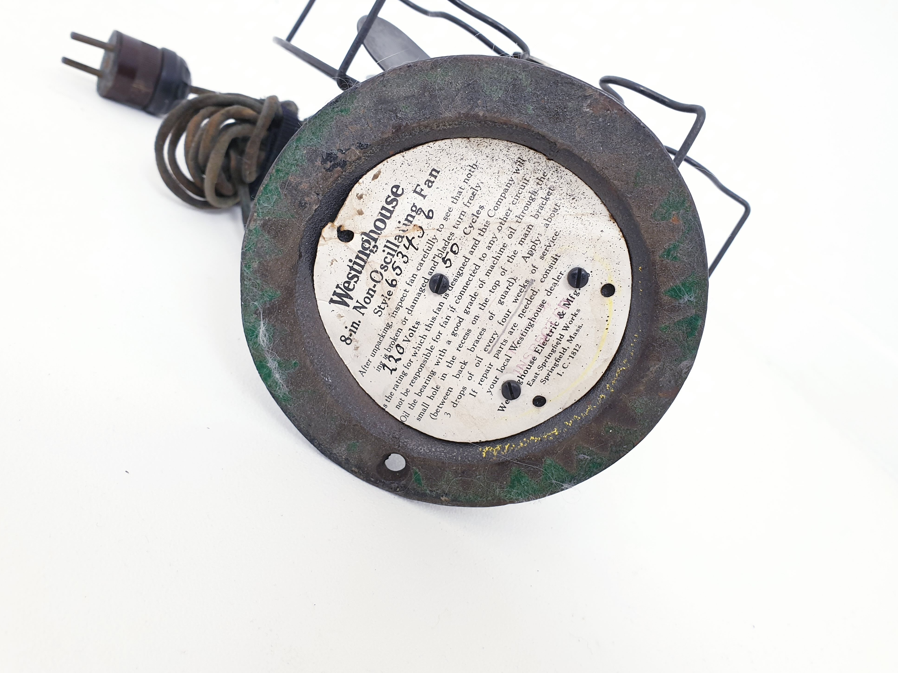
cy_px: 331
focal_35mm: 27
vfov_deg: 51.3
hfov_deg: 65.3
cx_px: 460
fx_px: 700
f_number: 2.4
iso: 200
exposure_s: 1/50
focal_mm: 4.3
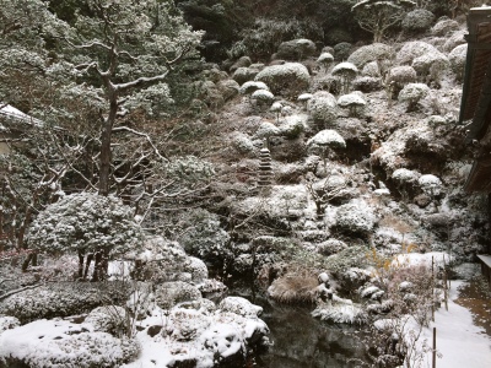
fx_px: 411
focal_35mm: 29
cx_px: 246
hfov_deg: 61.7
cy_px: 184
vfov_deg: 48.2
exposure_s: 1/219
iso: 32
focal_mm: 4.15
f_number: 2.2
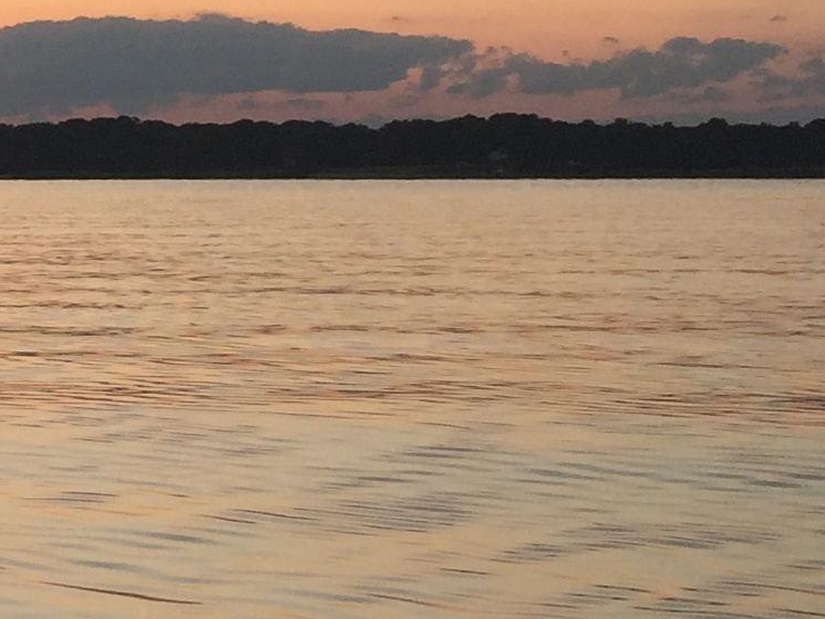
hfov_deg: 14.4
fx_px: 3051
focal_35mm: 128
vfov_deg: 11.6
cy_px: 156
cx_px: -395
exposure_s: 1/211
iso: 32
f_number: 2.2
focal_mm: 4.2
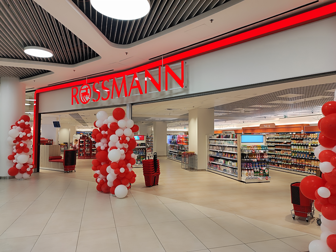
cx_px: 168
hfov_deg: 71.6
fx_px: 233
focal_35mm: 24
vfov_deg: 56.8
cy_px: 126
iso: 196
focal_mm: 5.89
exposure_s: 1/100
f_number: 1.89
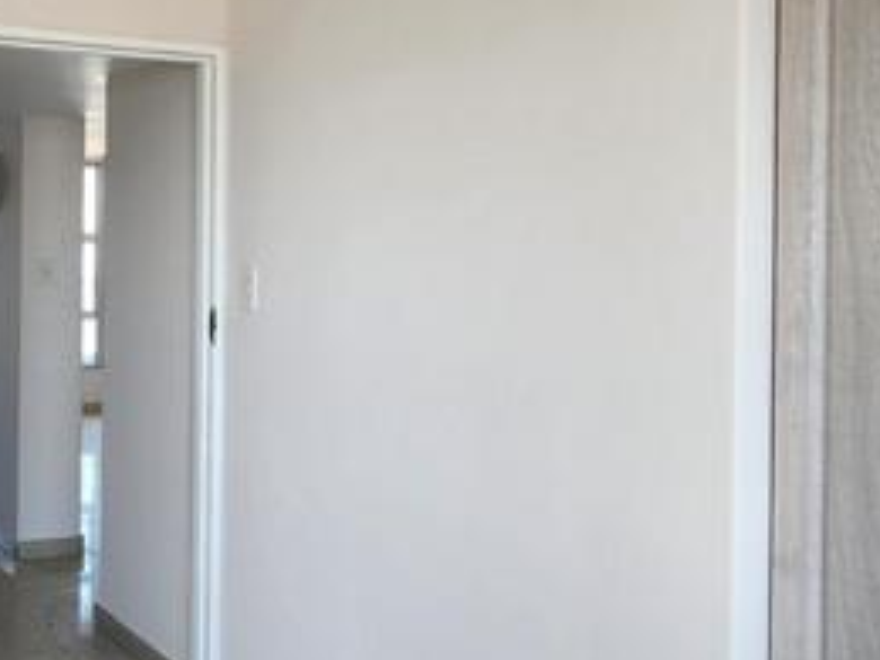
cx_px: 85
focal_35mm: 40
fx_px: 1017
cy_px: 284
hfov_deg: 42.8
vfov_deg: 35.9
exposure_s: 1/50
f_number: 2.2
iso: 64
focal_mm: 2.2
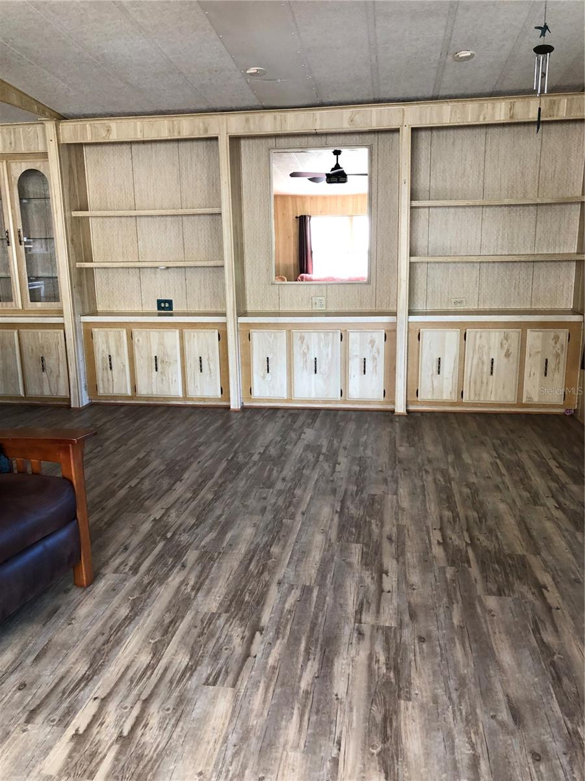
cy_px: 390
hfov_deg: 49.7
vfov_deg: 63.4
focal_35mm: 28
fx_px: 631
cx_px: 292
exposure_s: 1/20
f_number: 1.8
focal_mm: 3.99
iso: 40
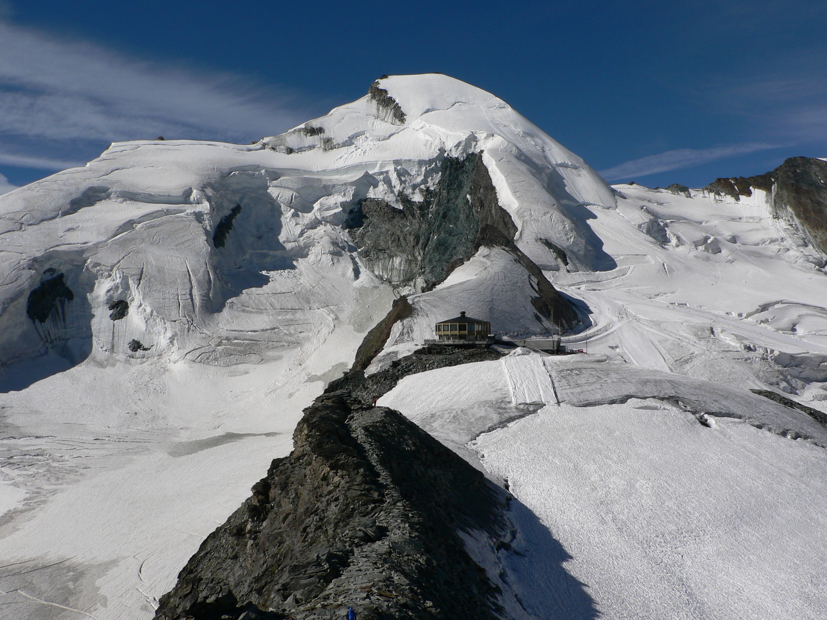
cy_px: 310
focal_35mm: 36
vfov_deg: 39.7
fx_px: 860
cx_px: 414
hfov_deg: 51.4
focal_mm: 6
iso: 80
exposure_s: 1/800
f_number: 6.3
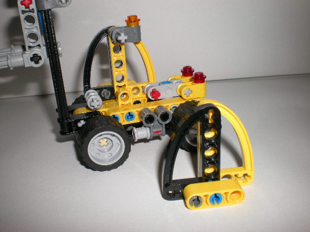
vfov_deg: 37.7
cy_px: 116
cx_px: 155
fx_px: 340
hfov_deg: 49.0
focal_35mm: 38
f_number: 4.6
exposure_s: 1/60
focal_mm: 6.3
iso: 64
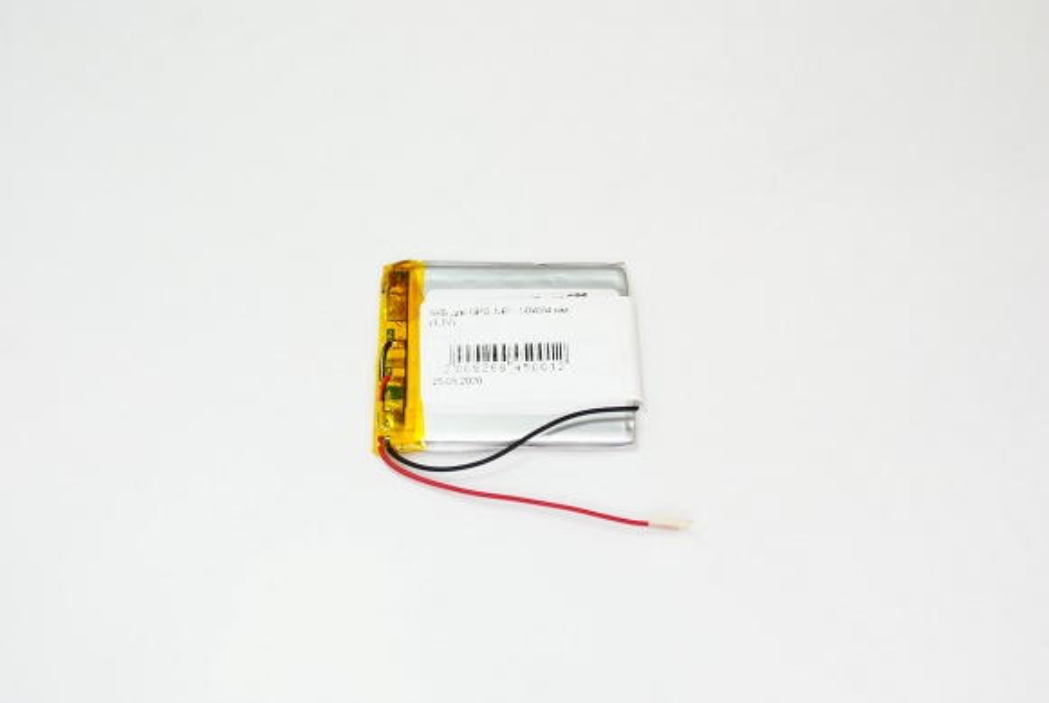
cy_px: 352
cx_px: 524
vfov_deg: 22.7
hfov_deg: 33.4
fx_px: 1751
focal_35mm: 60
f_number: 5.6
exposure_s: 1/160
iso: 1600
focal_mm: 40
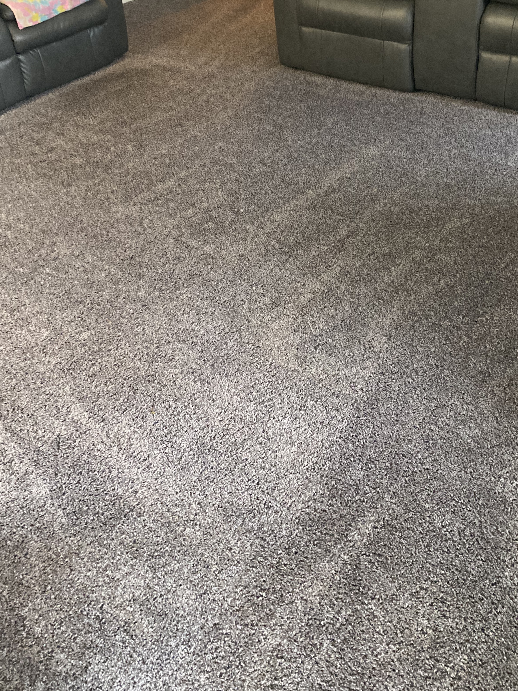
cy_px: 264
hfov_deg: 39.6
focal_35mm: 36
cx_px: 247
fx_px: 718
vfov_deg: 50.9
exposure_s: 1/30
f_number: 1.8
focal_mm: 3.99
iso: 400
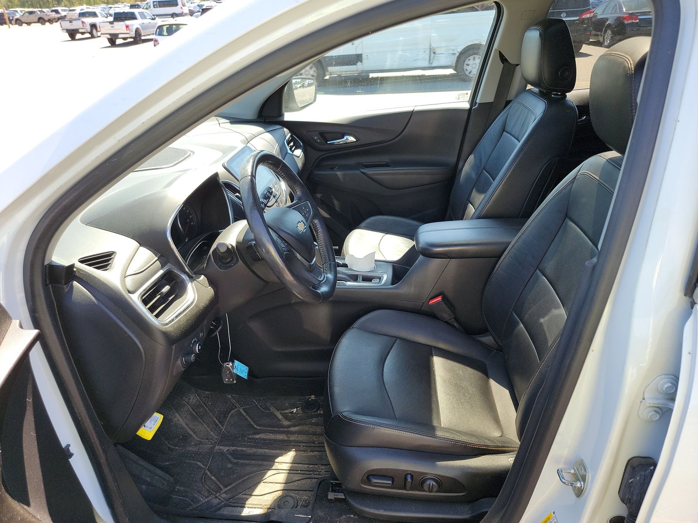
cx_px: 349
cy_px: 262
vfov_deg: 56.8
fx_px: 484
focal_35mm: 24
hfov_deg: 71.6
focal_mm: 6.7
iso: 52
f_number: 1.8
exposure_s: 1/119
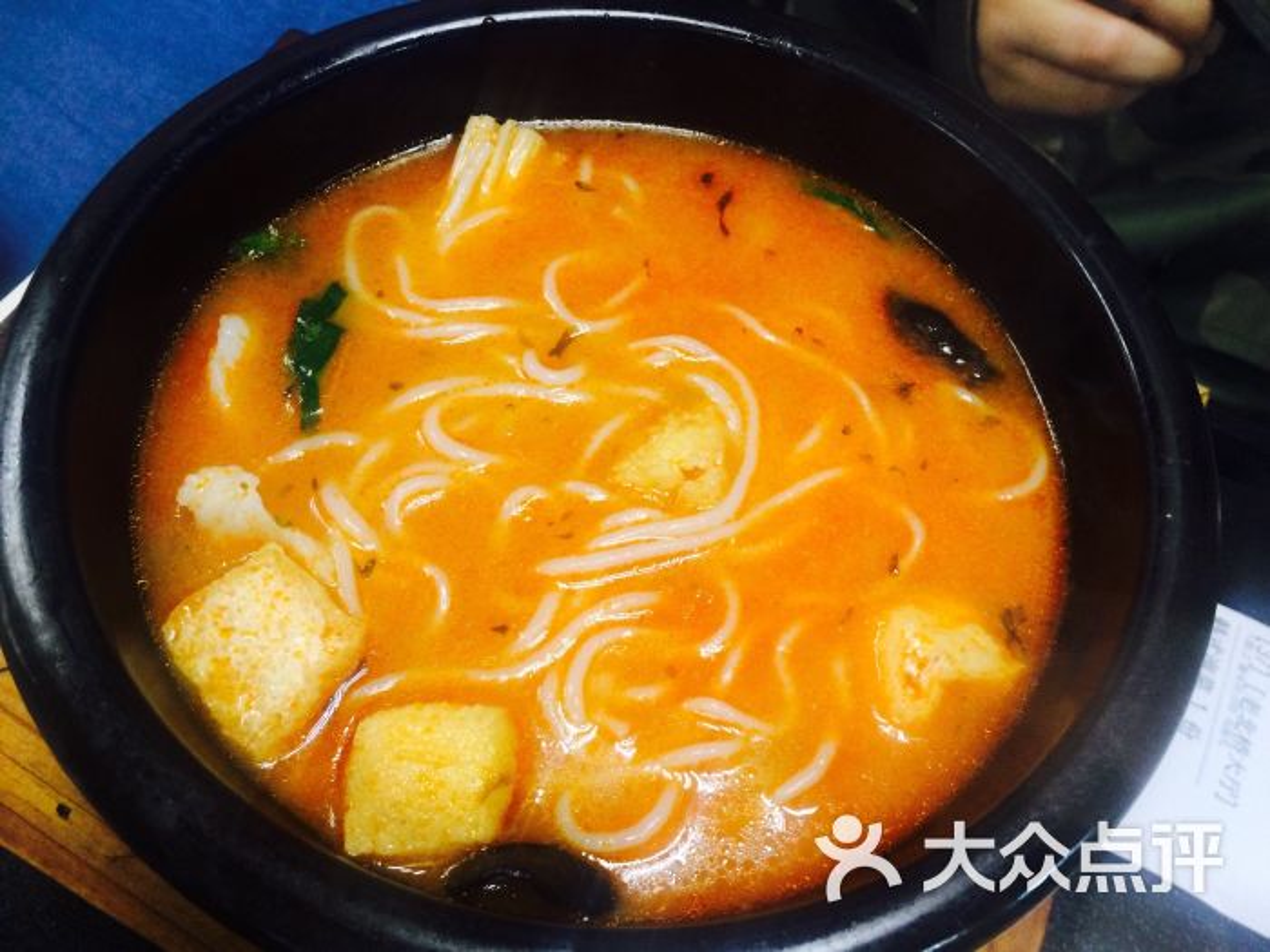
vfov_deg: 48.2
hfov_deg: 61.7
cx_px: 635
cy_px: 476
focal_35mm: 29
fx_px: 1064
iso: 80
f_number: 2.2
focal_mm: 4.15
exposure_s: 1/33
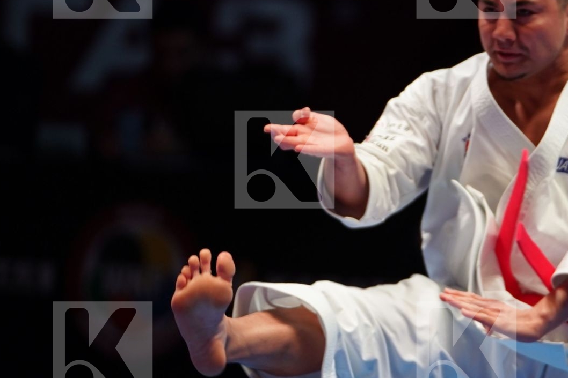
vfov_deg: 3.0
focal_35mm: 461
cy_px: 160
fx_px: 7272
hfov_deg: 4.5
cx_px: 467
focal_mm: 181
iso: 640
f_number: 2.8
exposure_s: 1/500
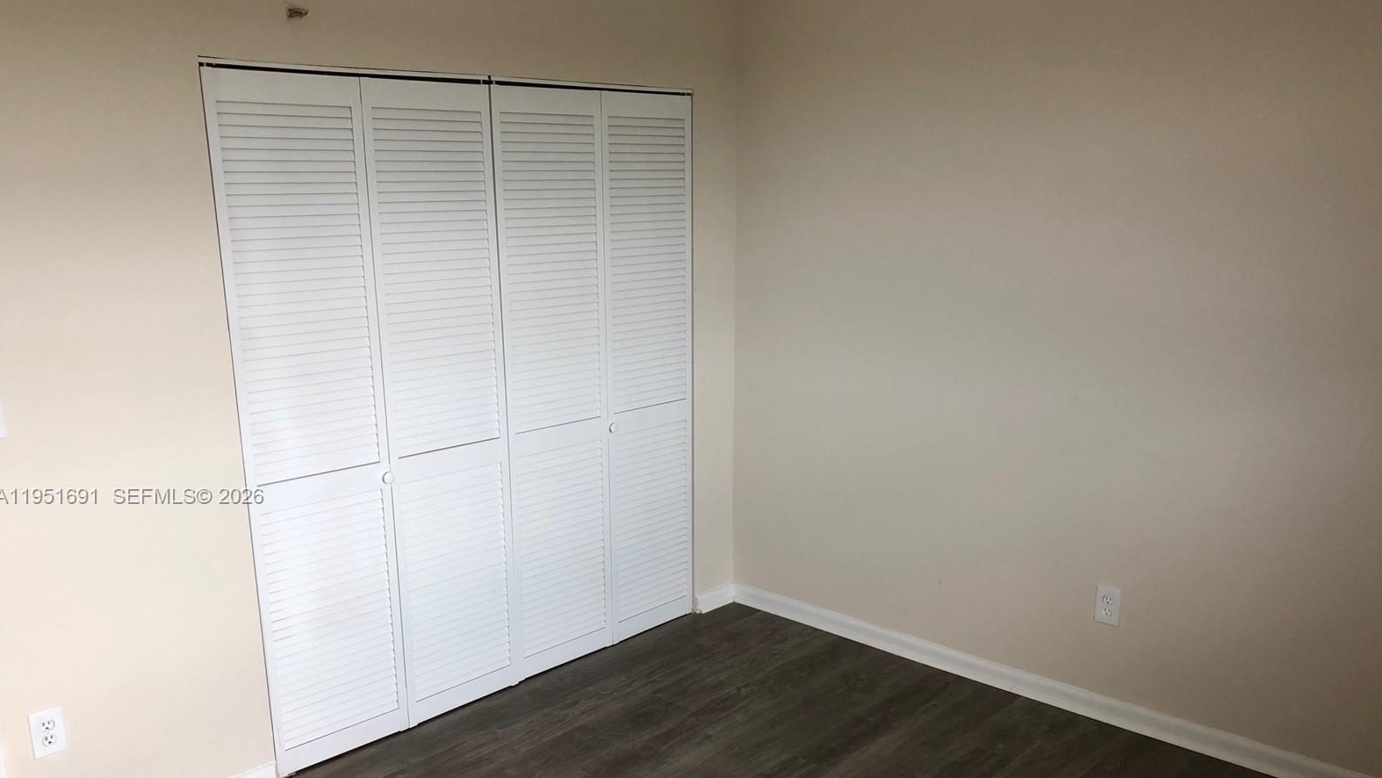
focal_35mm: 31
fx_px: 1136
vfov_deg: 37.5
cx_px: 692
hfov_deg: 62.6
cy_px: 497
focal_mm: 3.99
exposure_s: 1/40
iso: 25
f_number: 1.8
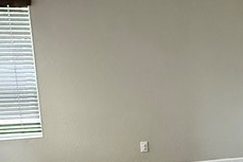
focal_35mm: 65
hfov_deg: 28.5
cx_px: 259
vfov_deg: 20.6
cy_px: 136
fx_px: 439
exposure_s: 1/60
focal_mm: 2.22
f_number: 2.2
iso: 800
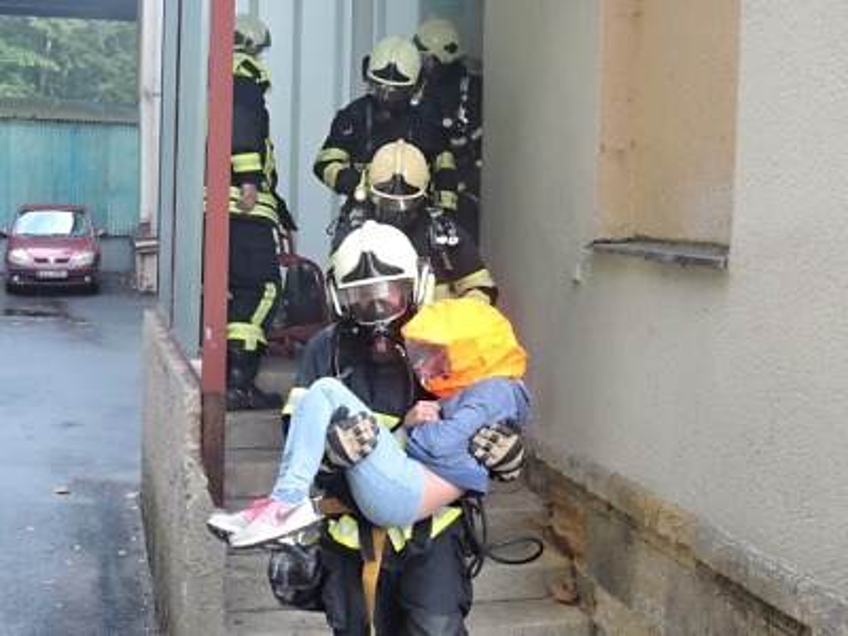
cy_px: 318
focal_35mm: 40
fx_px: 980
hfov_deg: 46.8
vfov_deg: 36.0
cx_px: 424
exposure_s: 1/40
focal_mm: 8.6
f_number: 3.2
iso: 80
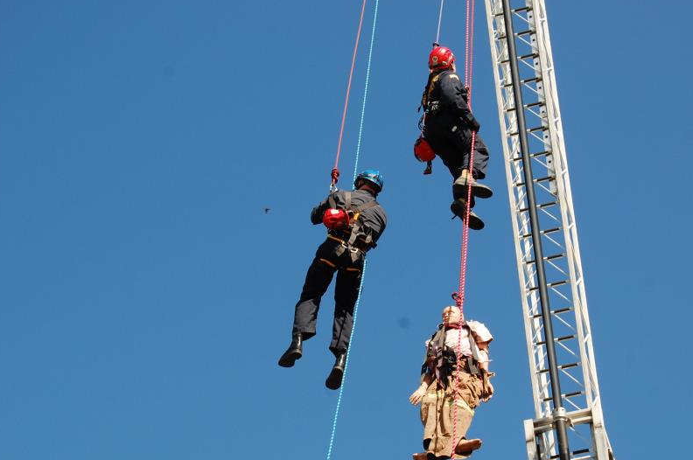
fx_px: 2050
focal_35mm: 107
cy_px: 261
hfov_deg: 19.2
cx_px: 393
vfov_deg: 12.8
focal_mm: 55
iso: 200
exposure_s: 1/320
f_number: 9
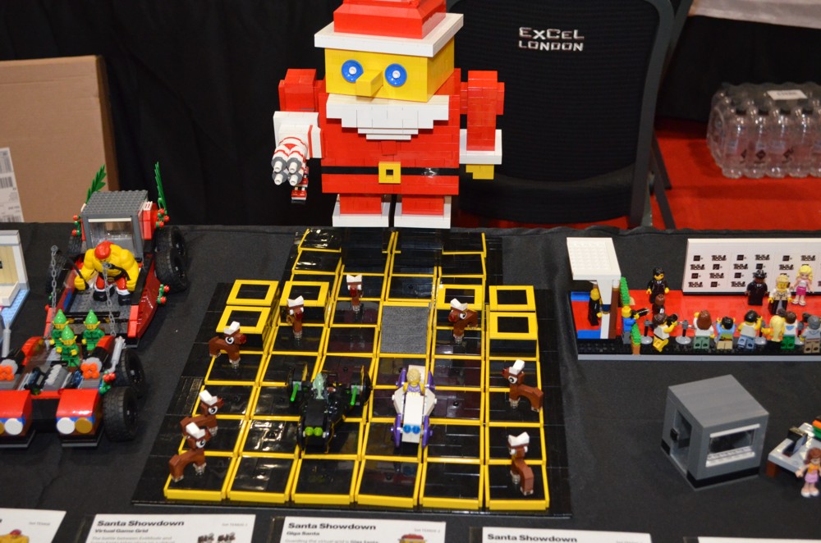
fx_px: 1160
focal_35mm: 51
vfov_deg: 26.4
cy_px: 272
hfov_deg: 39.0
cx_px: 410
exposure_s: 1/60
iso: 3200
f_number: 5
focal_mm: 34
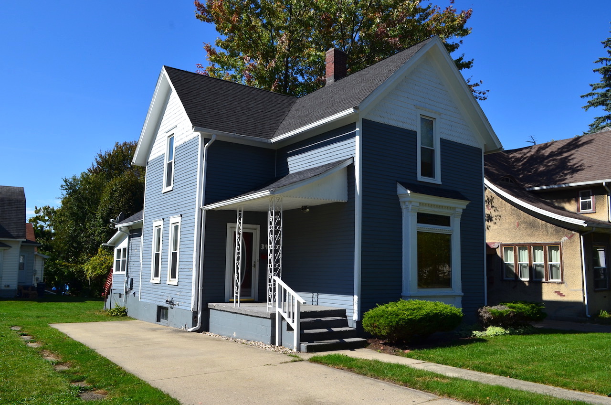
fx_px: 508
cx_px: 306
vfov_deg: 43.4
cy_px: 202
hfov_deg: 62.0
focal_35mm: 30
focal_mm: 20
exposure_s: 1/400
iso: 200
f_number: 11
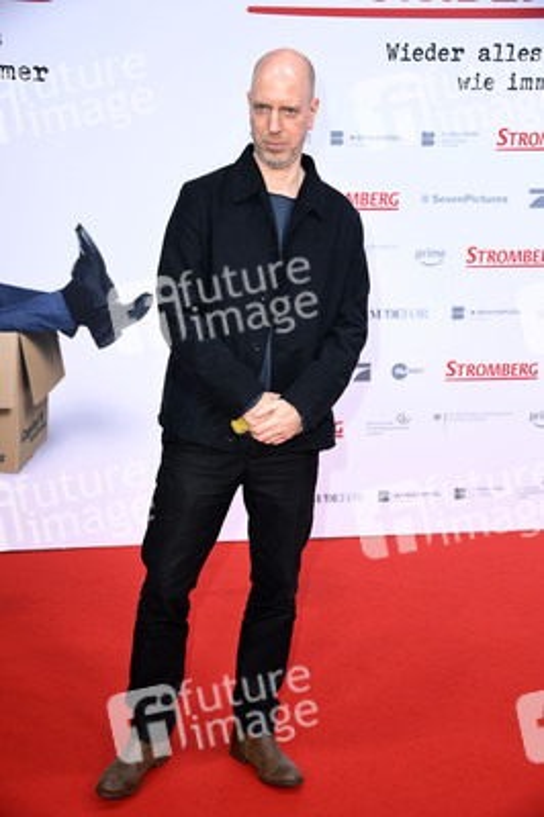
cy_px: 408
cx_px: 272
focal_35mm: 44
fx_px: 999
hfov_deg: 30.5
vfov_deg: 44.5
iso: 800
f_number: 4.5
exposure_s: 1/250
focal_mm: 44
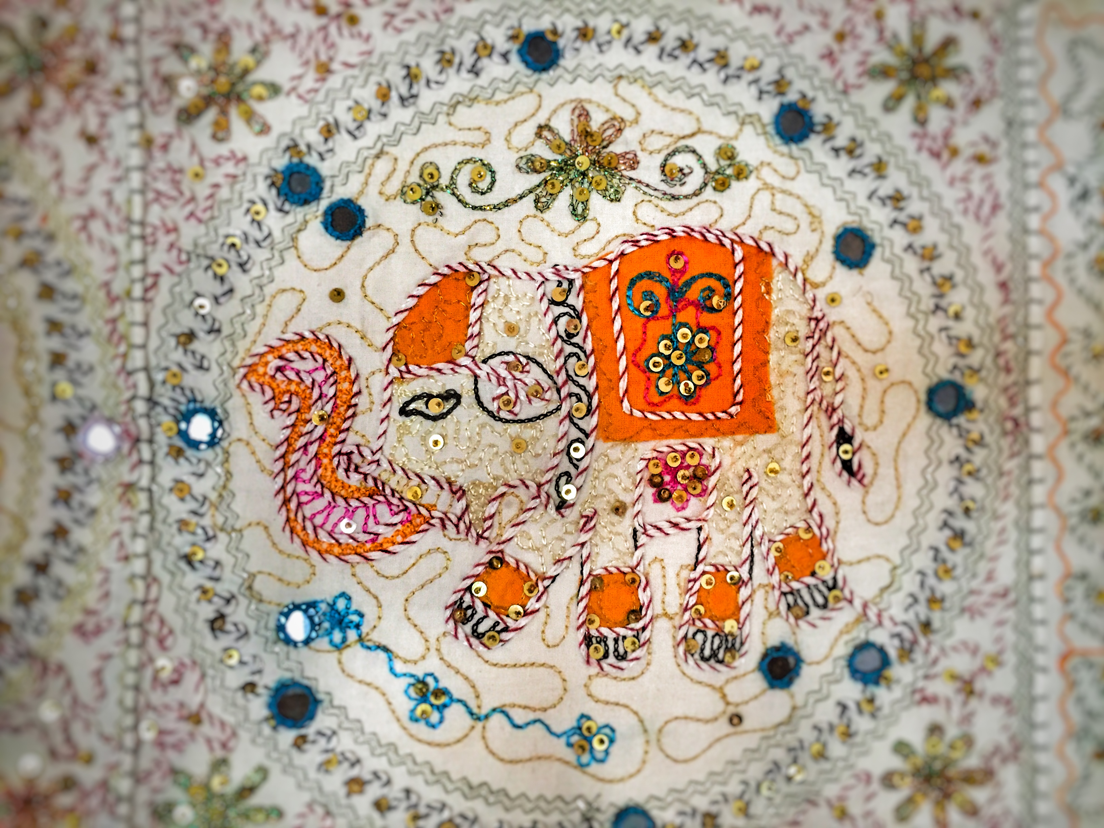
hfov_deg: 61.7
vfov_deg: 48.2
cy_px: 414
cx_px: 552
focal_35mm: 29
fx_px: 925
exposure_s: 1/17
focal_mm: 4.15
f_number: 2.2
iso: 250
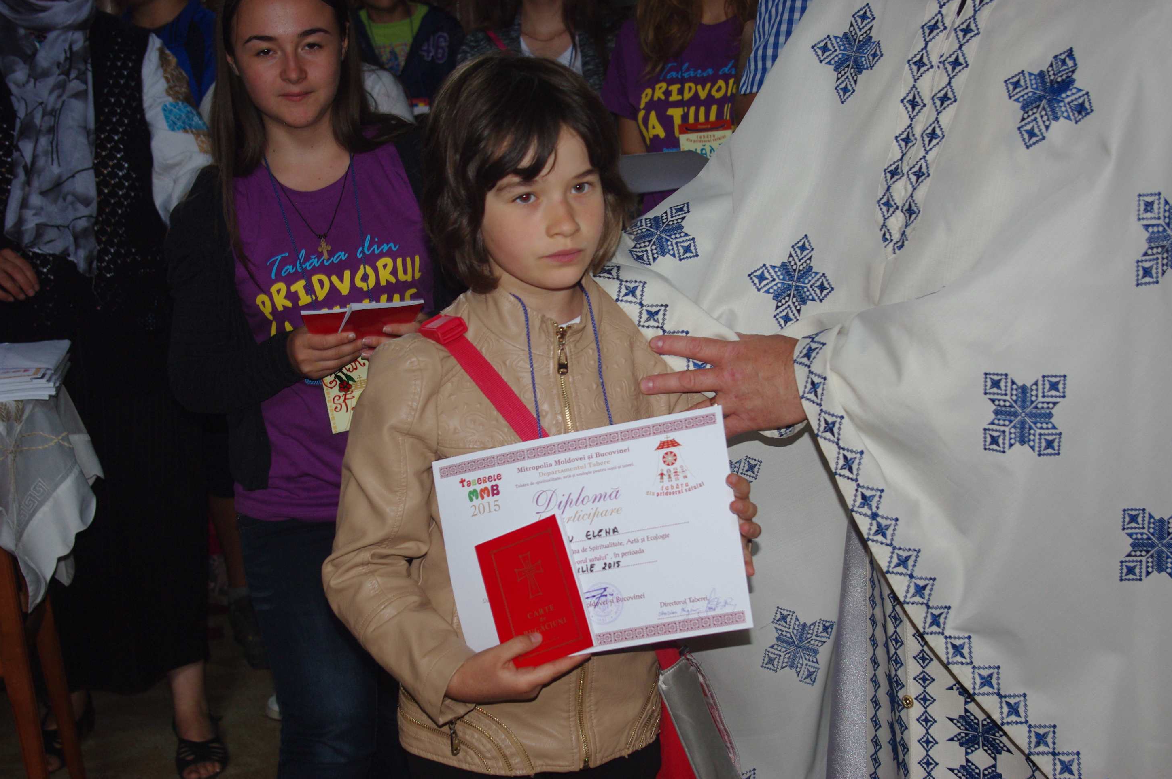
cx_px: 582
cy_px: 377
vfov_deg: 25.0
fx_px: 1756
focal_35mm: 54
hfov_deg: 36.9
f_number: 4.5
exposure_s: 1/45
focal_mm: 35
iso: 400
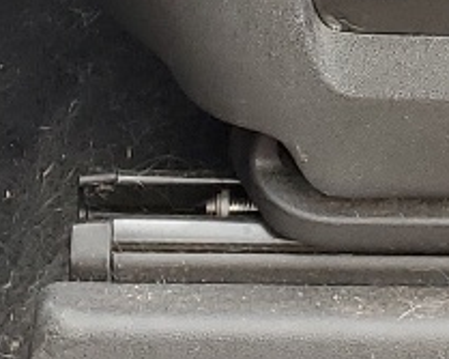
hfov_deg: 10.0
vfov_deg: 7.0
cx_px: 168
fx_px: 2577
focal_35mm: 194
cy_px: -755
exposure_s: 1/196
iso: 50
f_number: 1.5
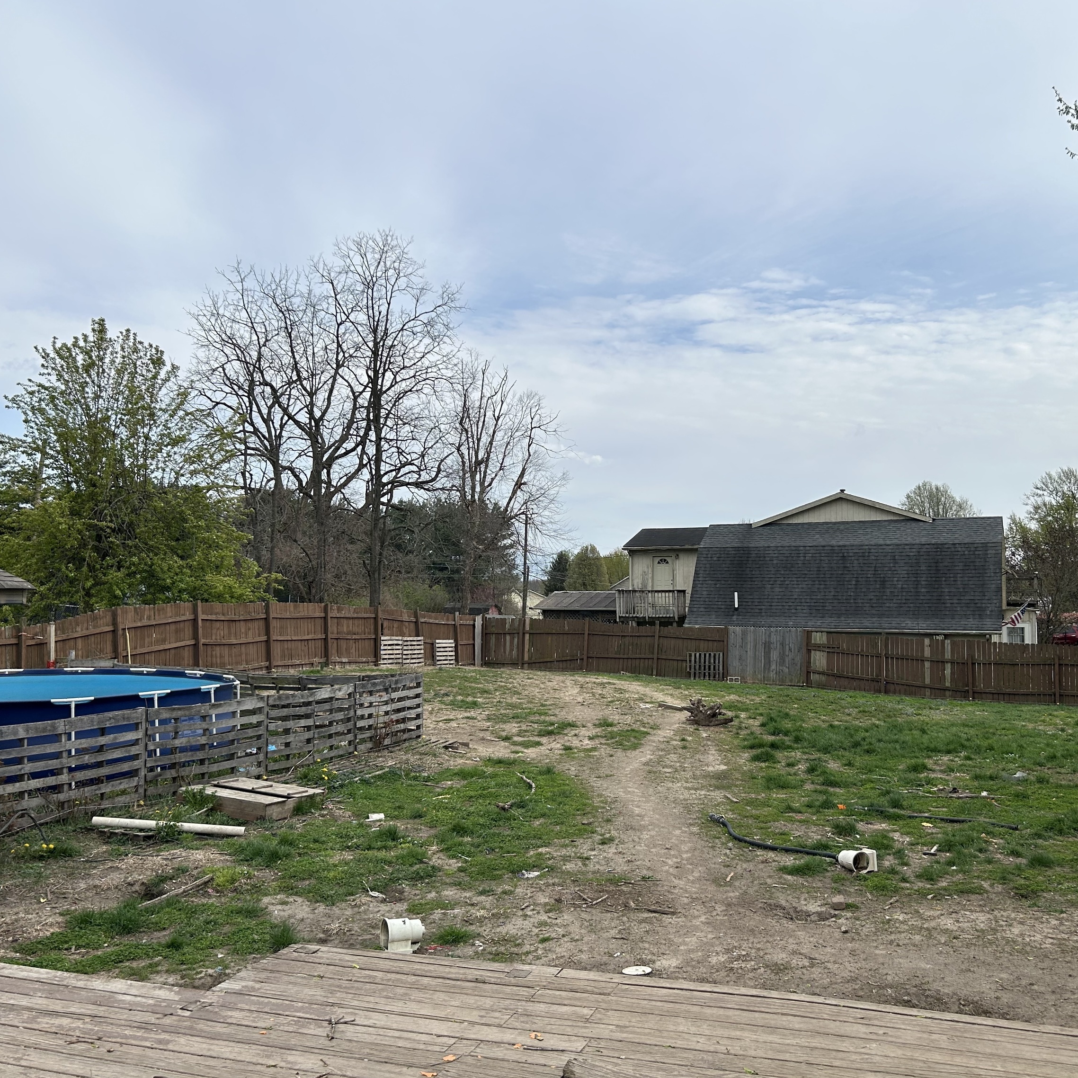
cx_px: 610
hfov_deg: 52.4
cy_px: 536
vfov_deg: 52.5
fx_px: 1092
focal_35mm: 31
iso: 50
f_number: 1.5
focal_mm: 5.7
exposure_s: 1/3831
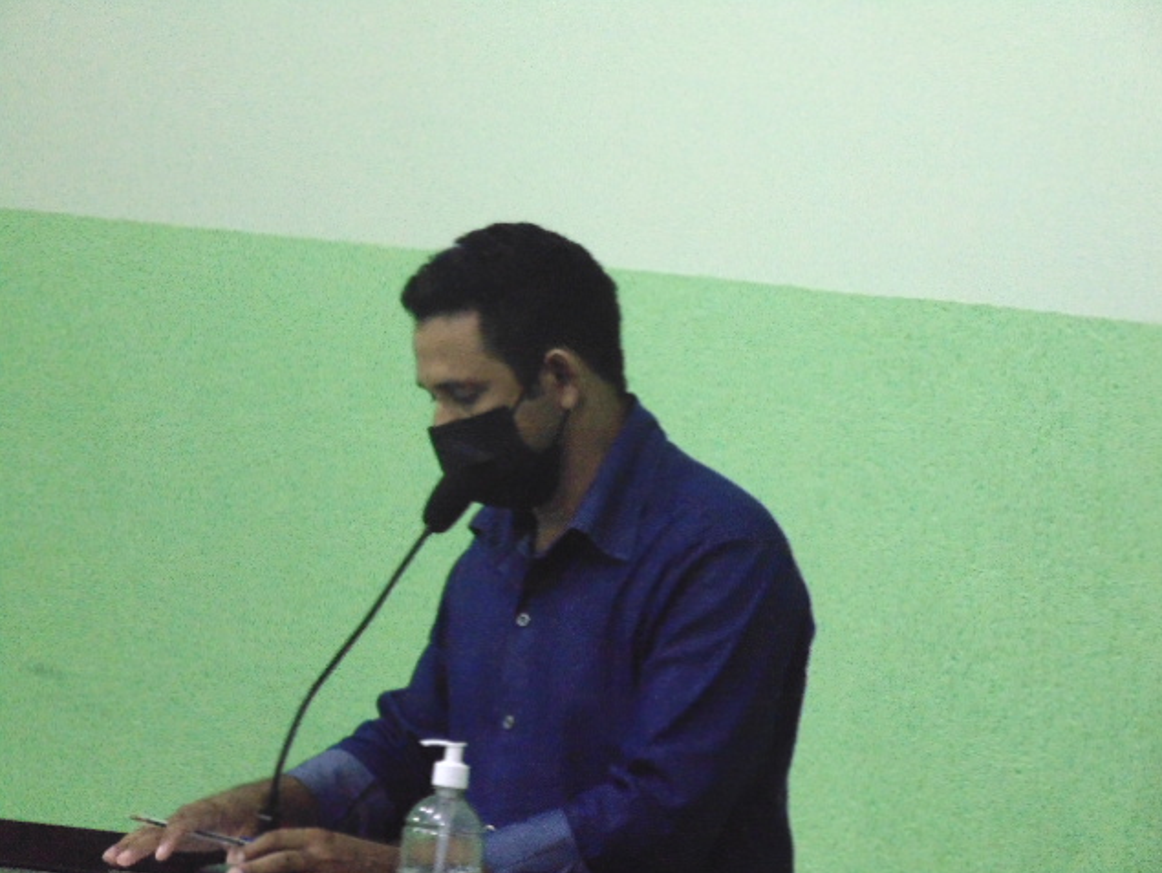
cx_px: 582
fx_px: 9472
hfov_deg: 7.0
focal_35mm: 282
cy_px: 437
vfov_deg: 5.3
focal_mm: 50.1
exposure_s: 1/30
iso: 800
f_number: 5.8
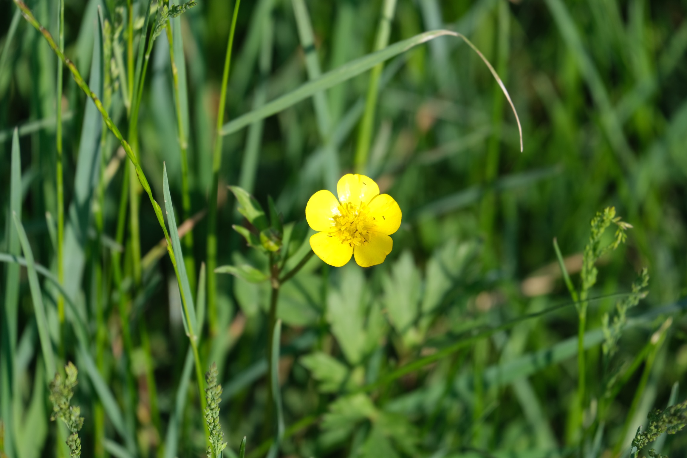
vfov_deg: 4.0
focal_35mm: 345
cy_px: 229
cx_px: 344
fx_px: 6583
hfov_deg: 6.0
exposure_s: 1/320
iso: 160
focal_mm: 230
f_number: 6.7
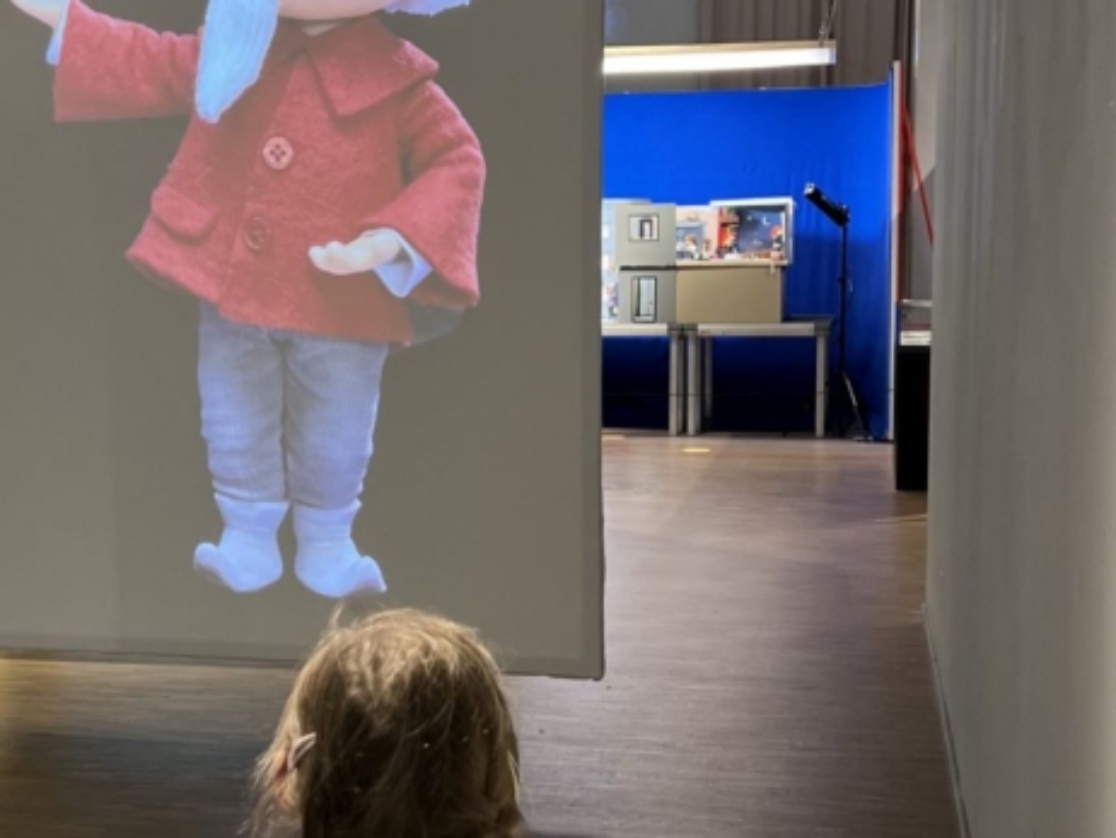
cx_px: 437
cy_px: 443
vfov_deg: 25.2
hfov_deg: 33.1
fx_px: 1871
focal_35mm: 58
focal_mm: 5.7
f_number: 1.5
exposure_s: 1/60
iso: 320
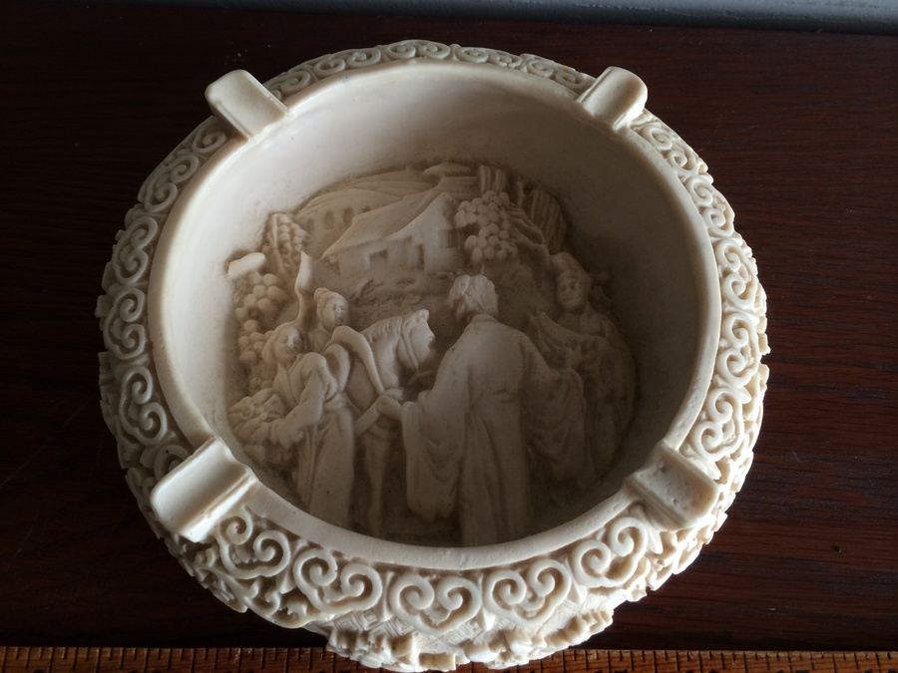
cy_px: 336
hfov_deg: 60.0
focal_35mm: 30
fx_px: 778
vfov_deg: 46.8
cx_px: 449
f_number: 2.2
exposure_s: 1/30
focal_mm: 4.12
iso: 50
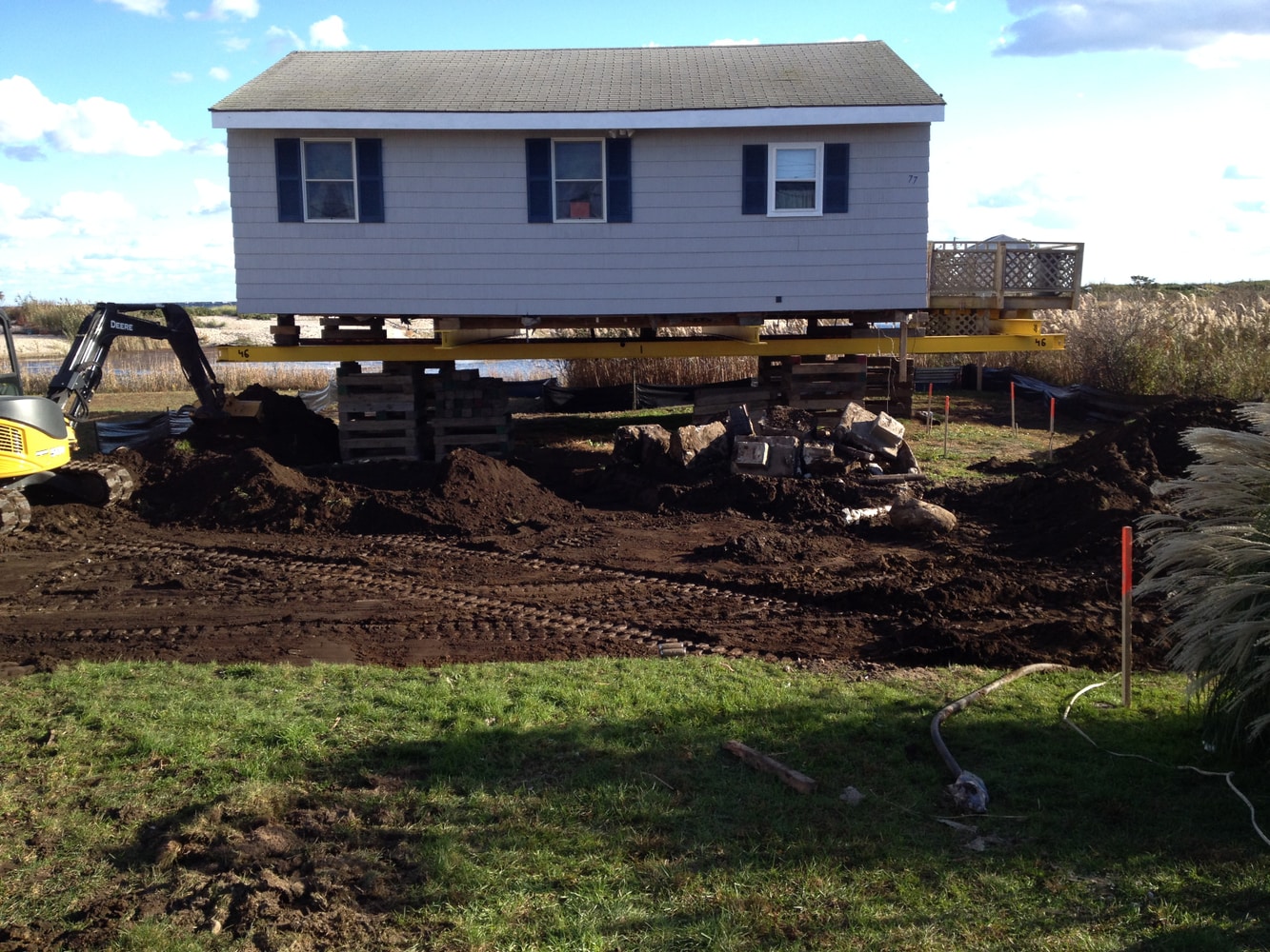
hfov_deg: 52.6
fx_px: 1284
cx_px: 635
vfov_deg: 40.7
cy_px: 476
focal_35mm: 35
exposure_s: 1/592
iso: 50
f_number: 2.4
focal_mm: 4.28
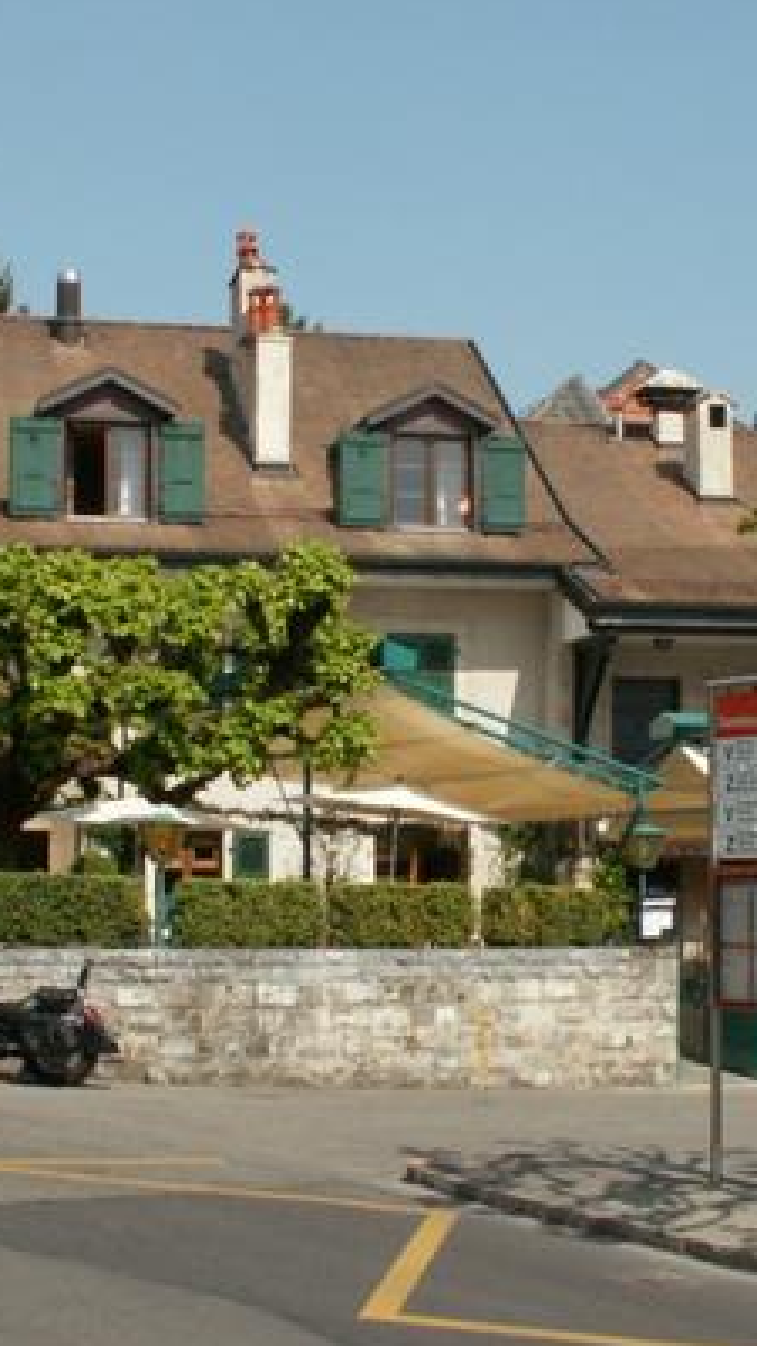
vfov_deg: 34.3
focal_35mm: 61
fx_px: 2177
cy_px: 740
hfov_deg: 19.7
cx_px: 461
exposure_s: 1/160
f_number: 8
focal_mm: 5.86
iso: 50
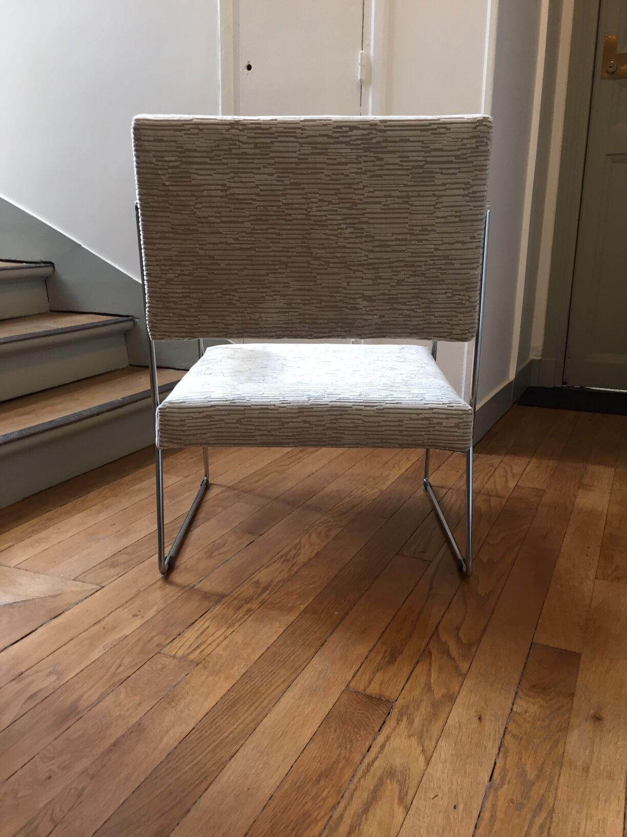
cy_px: 418
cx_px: 314
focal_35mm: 29
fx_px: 700
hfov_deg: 48.2
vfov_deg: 61.7
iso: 80
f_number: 2.2
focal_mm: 4.15
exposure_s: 1/33
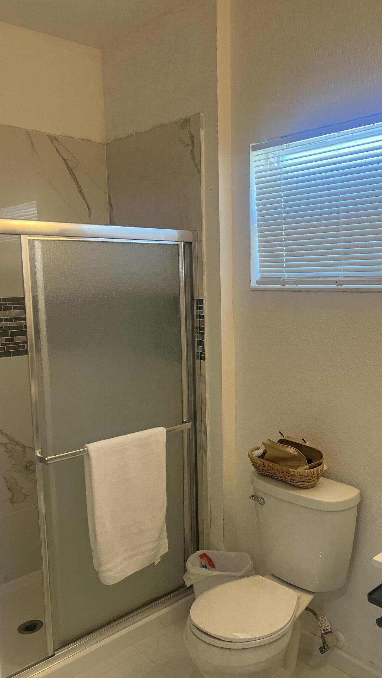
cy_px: 367
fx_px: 558
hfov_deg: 37.5
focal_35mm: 31
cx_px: 242
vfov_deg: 62.5
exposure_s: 1/120
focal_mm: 5.7
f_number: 1.5
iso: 80
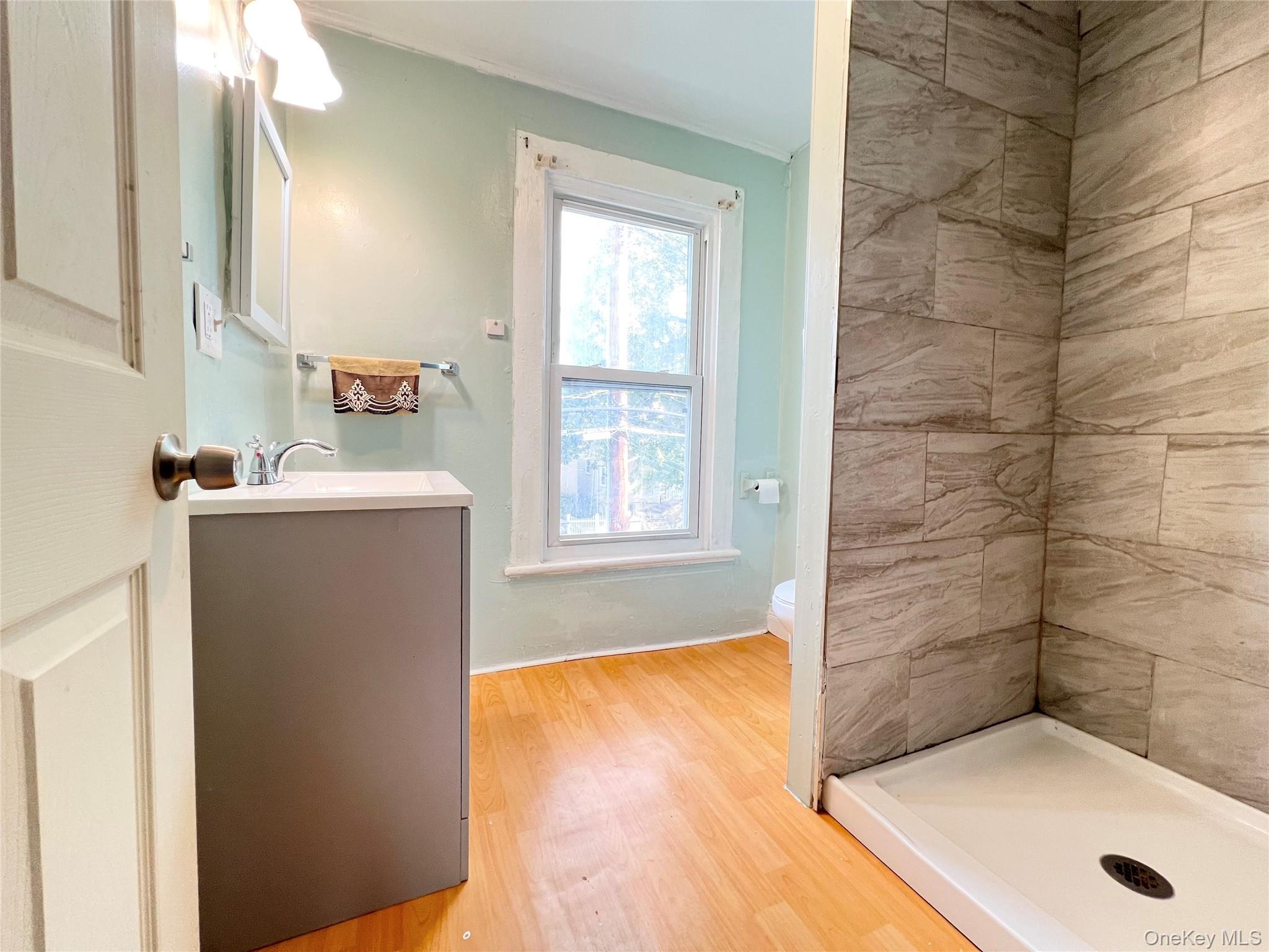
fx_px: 477
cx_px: 634
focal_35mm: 13
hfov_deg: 106.2
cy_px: 476
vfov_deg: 89.9
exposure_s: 1/60
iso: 200
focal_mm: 1.57
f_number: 1.8
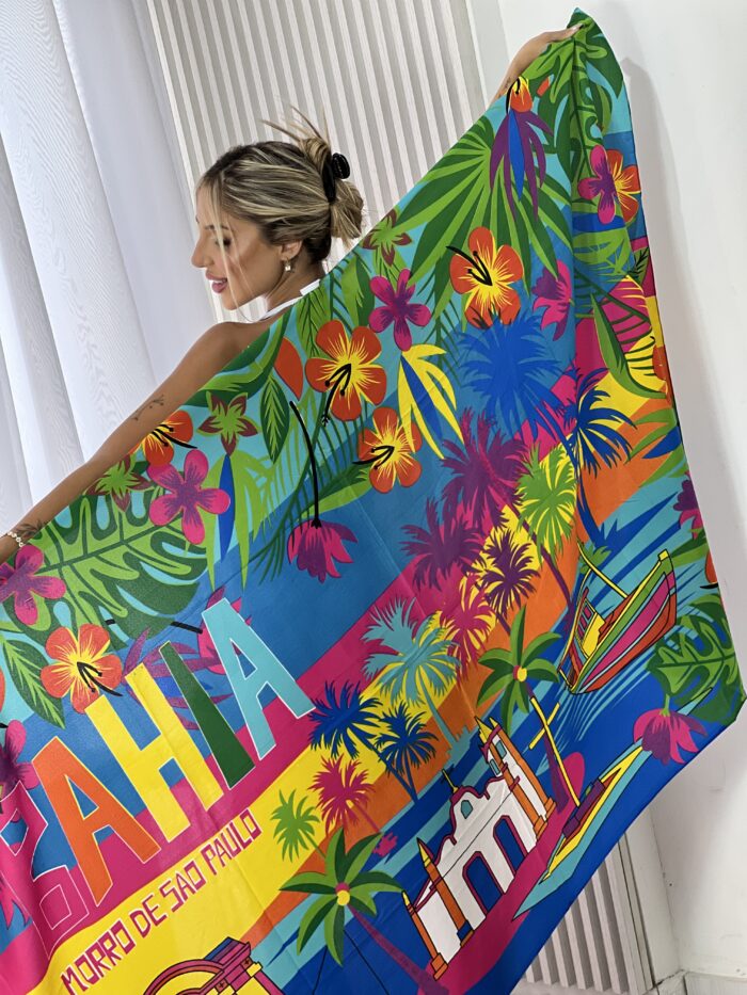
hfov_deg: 19.1
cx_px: 374
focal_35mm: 77
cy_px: 498
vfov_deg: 25.3
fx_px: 2215
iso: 100
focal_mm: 9
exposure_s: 1/120
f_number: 2.8
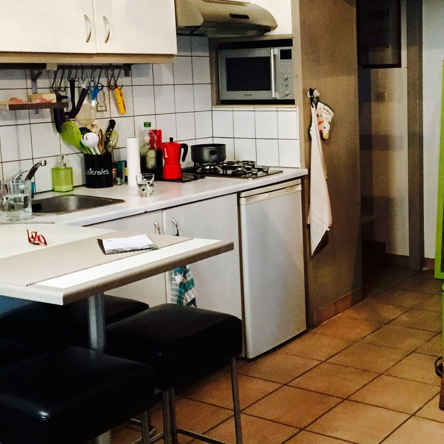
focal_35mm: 52
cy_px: 185
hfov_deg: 32.2
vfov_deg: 32.7
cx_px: 334
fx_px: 755
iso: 320
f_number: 2.2
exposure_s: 1/15
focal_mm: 4.15
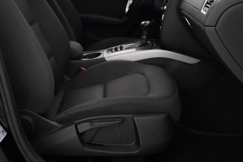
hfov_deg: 38.9
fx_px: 344
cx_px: 131
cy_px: 29
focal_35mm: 51
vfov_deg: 25.9
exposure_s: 1/160
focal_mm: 28
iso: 10000
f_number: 3.5
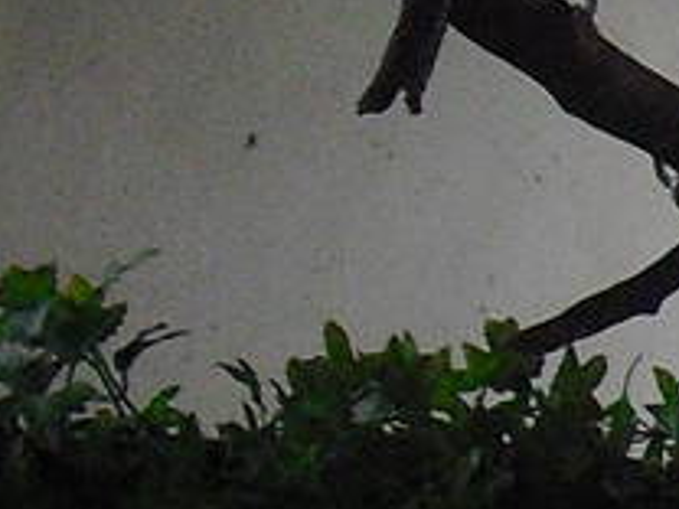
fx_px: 5433
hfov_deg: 6.7
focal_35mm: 277
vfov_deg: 5.4
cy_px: 509
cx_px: 1773
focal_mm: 6.3
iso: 400
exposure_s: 1/80
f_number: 3.1
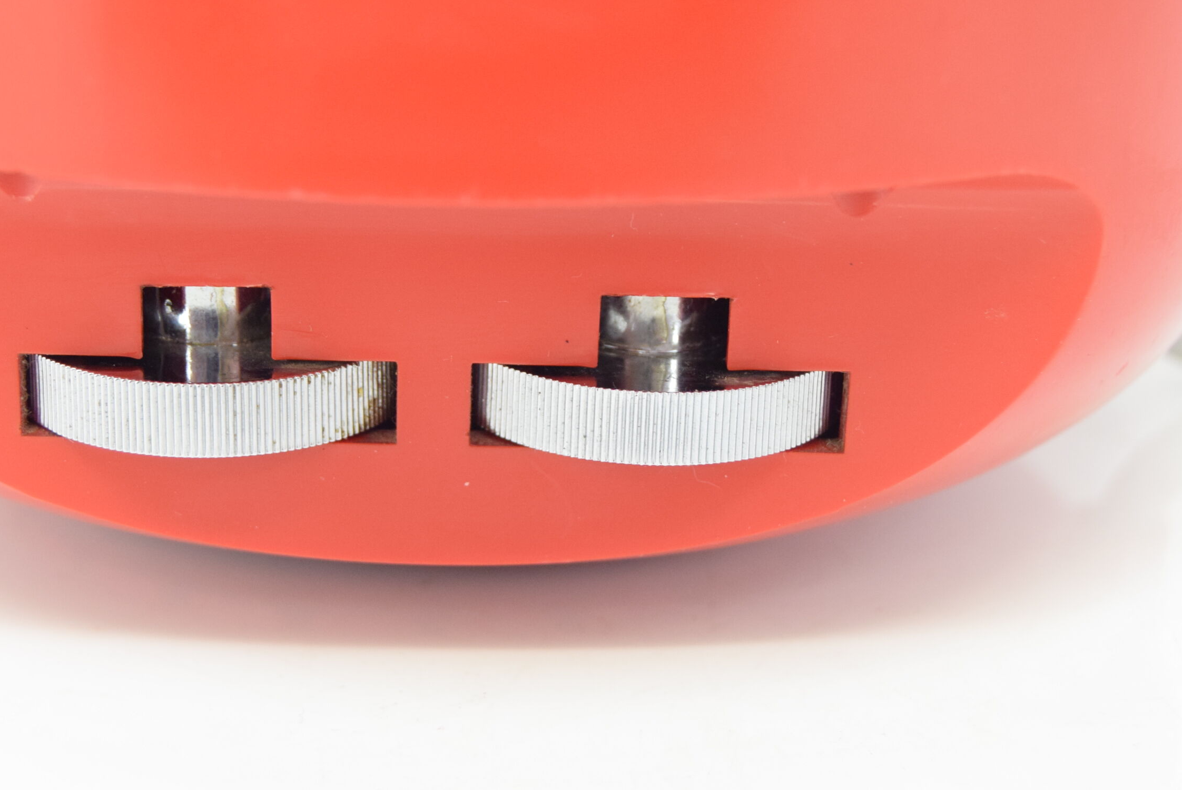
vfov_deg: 18.0
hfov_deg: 26.6
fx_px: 2497
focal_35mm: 76
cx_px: 449
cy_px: 358
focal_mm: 38
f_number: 5.6
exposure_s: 1/125
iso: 1600
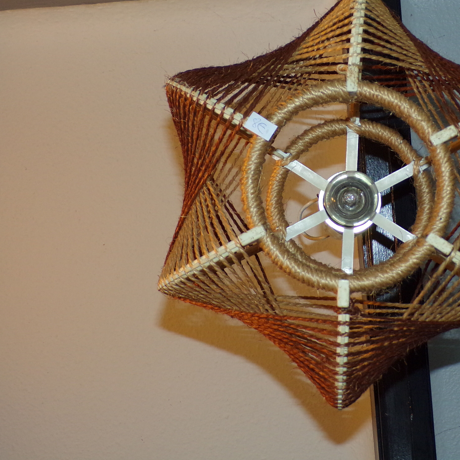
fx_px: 1007
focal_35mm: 67
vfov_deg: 25.7
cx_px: 347
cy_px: 195
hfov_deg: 25.4
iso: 200
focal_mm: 8.7
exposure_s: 1/34
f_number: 3.5
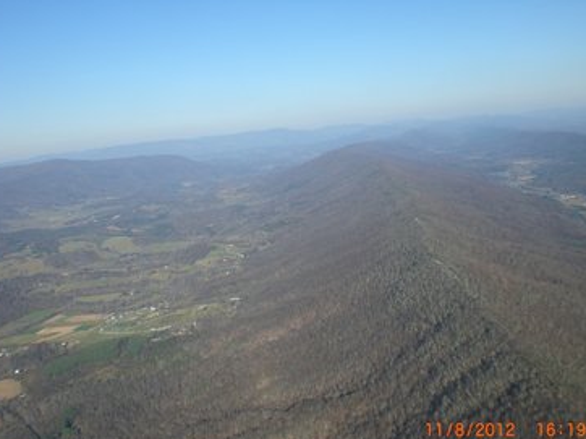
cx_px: 301
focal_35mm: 42
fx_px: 711
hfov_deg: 44.8
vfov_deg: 34.3
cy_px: 237
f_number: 4.4
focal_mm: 6.3
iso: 50
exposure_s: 1/500
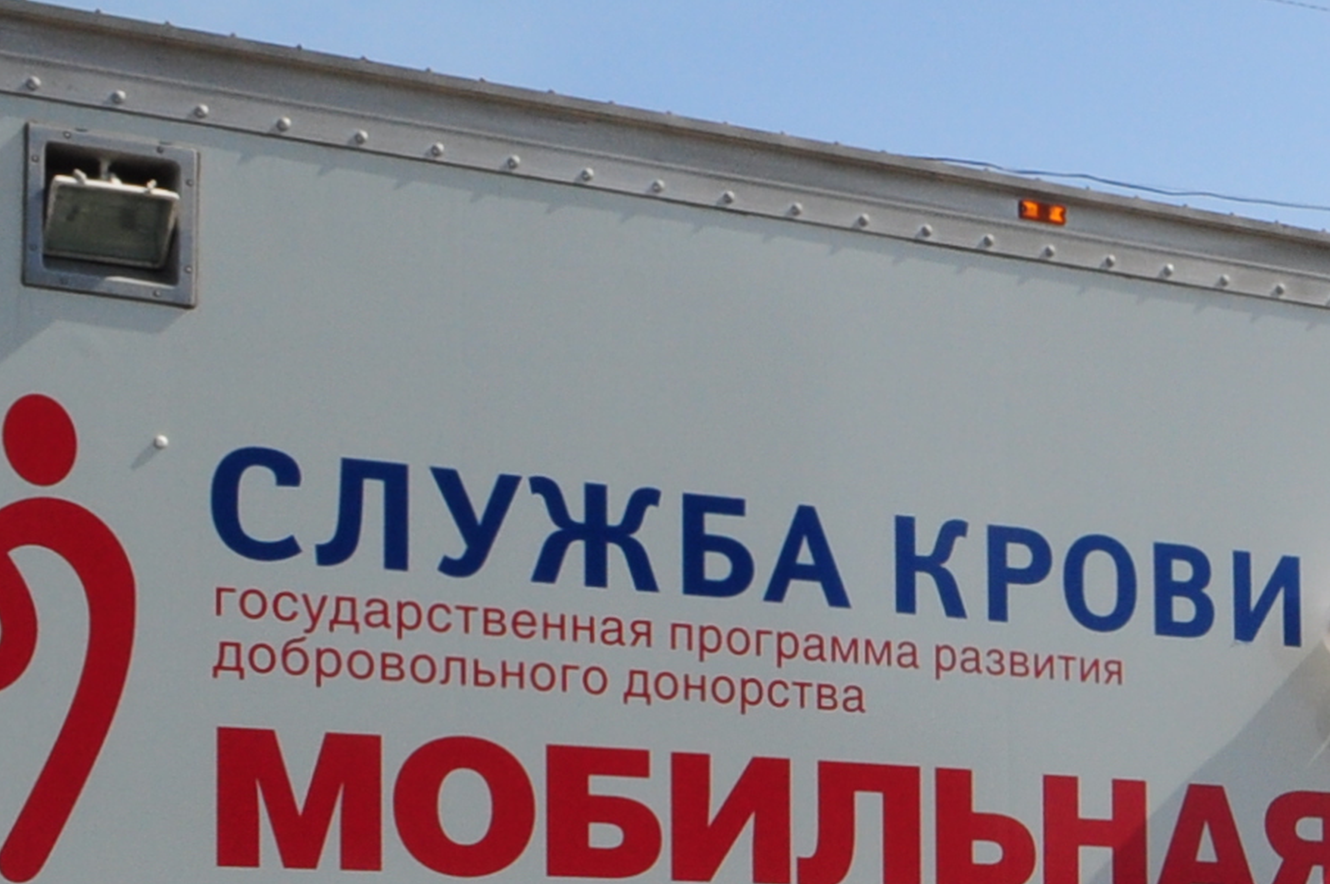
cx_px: 1804
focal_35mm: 96
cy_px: 899
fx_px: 3543
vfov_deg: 14.0
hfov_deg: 19.4
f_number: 20
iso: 400
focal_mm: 18
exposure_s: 1/200
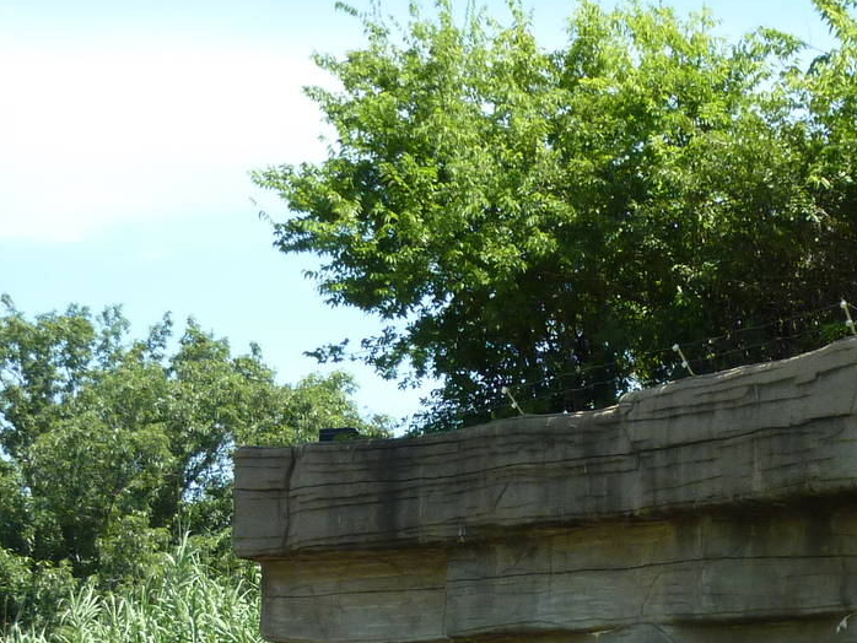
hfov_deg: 17.7
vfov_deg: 13.2
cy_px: 683
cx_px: 742
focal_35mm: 110
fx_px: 2724
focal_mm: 7.9
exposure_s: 1/500
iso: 160
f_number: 3.8
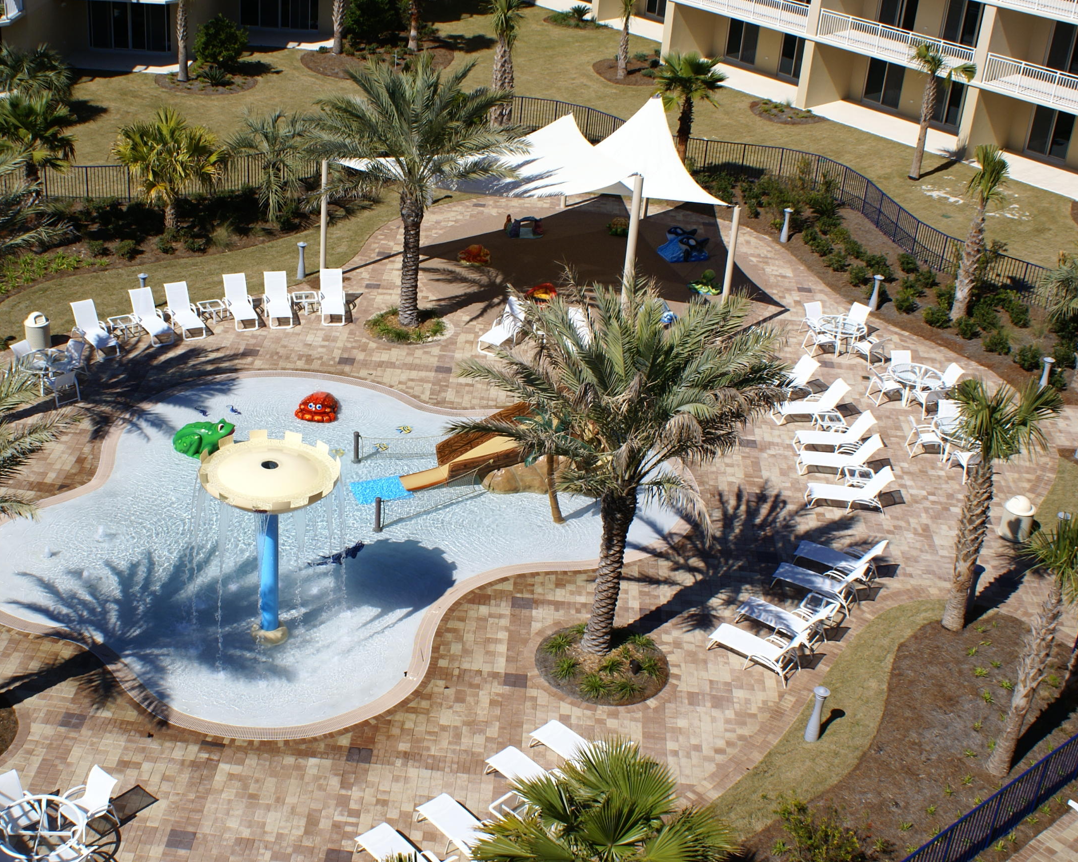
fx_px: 1499
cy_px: 425
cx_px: 383
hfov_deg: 39.2
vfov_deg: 32.1
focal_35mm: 47
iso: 100
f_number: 10
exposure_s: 1/320
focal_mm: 24
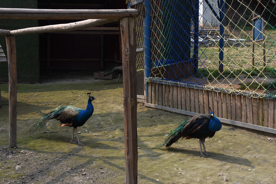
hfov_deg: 37.9
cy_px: 92
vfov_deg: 25.8
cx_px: 138
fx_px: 402
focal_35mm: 52
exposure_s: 1/160
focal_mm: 35
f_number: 9
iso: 100
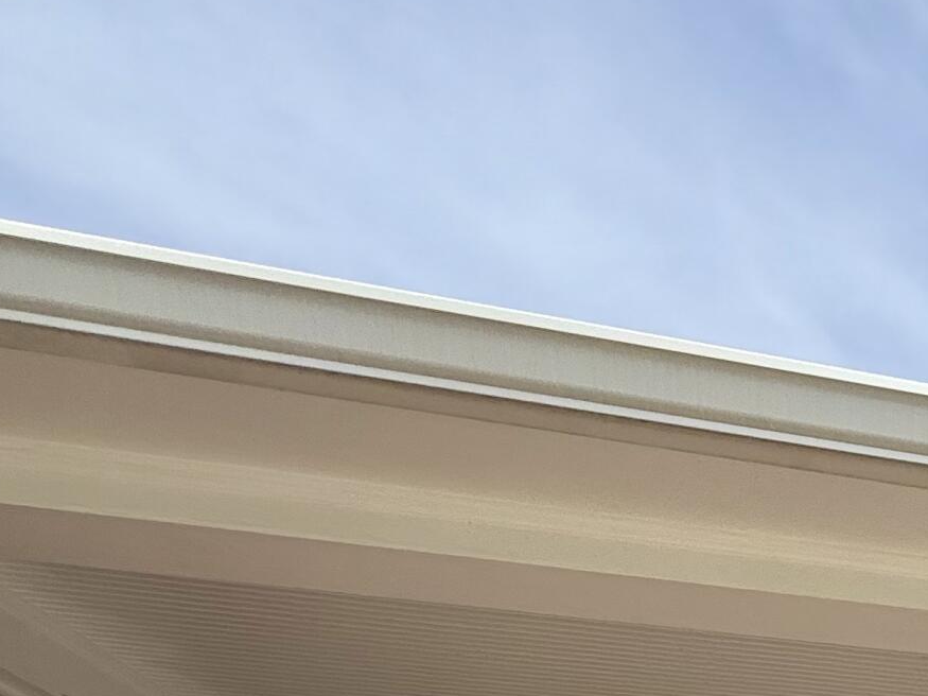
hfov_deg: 28.2
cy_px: 1129
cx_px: 1353
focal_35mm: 48
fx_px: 1287
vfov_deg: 22.7
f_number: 2.2
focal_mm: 2.22
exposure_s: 1/1339
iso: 50
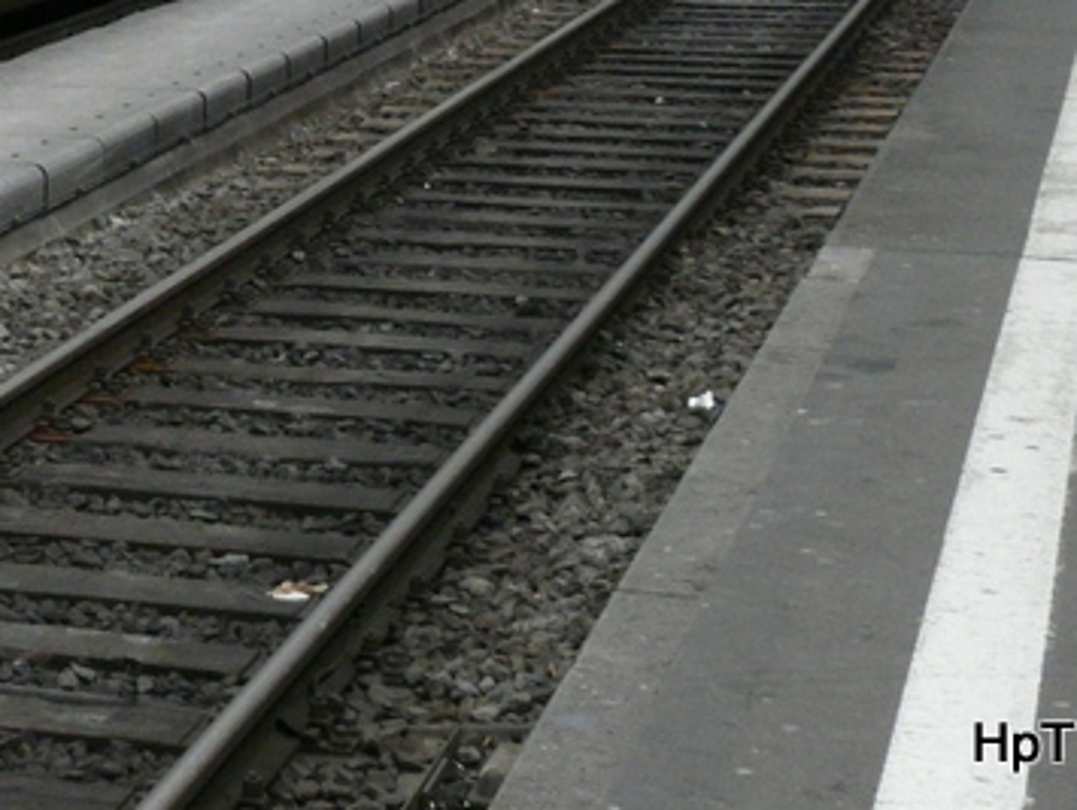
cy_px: -303
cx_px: -370
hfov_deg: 15.4
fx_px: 3768
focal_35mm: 121
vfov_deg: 11.9
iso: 250
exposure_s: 1/160
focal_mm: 7
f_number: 3.2
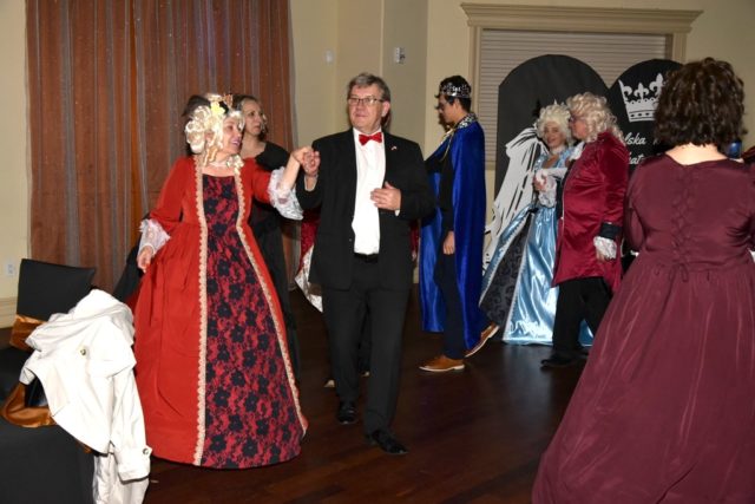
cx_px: 378
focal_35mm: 38
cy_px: 252
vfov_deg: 35.1
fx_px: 797
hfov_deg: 50.7
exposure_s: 1/60
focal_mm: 38
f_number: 6.3
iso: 1600
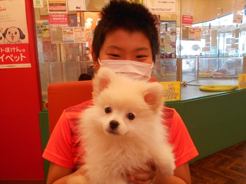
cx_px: 123
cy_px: 92
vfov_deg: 46.8
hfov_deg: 60.0
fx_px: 213
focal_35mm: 30
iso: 110
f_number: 3.4
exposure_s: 1/30
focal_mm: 5.1
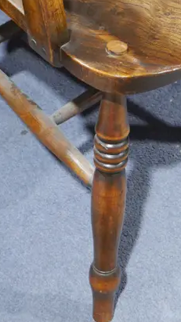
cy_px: -33
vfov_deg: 23.0
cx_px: 115
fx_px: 743
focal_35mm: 87
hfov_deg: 13.9
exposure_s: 1/60
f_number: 3.6
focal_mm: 16
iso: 1250
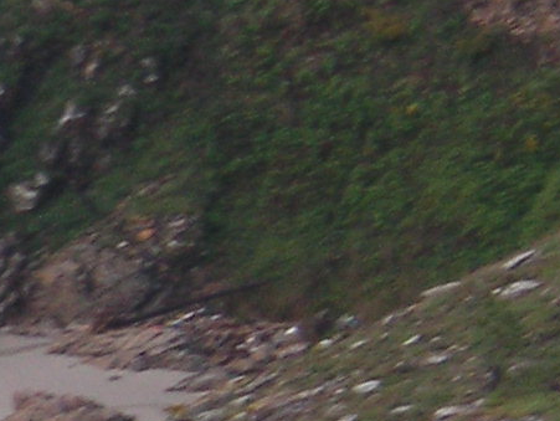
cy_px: 297
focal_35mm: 431
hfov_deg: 4.5
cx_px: -437
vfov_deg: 3.5
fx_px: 6978
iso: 50
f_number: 4.4
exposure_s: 1/250
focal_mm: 12.6
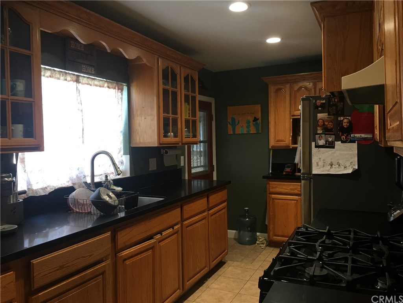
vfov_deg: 48.2
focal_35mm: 29
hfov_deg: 61.7
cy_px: 152
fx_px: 338
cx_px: 202
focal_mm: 4.15
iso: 25
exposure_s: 1/15
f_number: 2.2
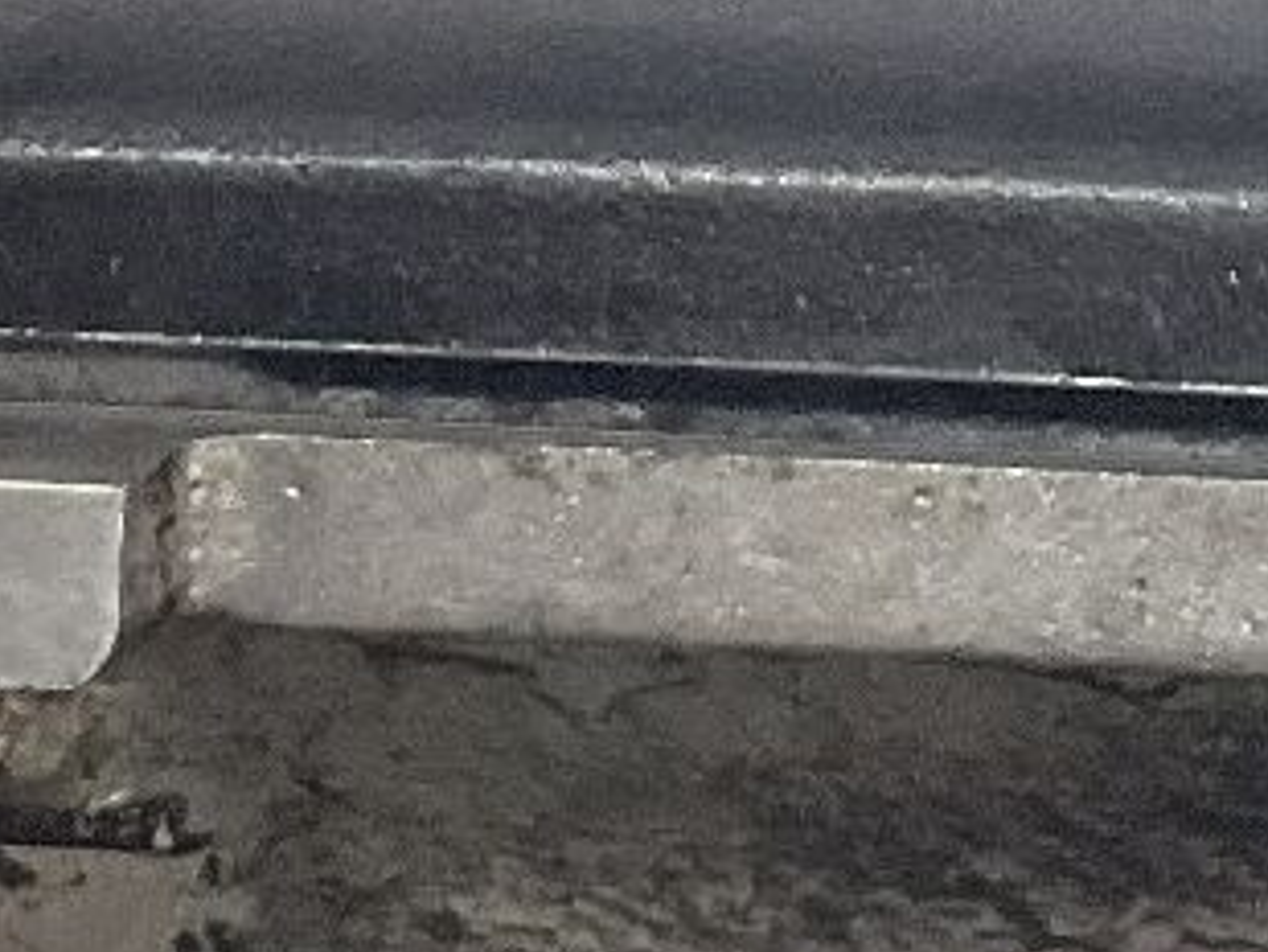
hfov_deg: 10.9
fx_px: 6596
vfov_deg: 7.8
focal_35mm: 180
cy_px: -1098
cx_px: 1336
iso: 50
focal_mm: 3
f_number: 1.8
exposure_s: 1/50
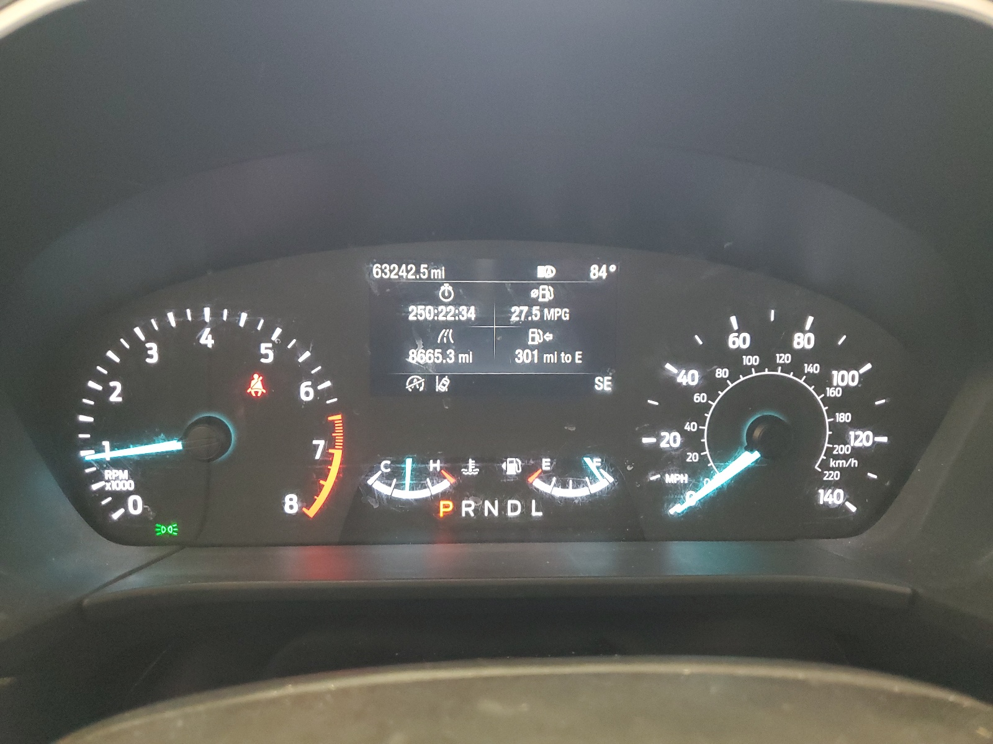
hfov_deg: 67.3
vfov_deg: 53.1
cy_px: 372
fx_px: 746
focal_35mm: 26
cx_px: 496
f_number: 1.5
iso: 322
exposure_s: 1/20
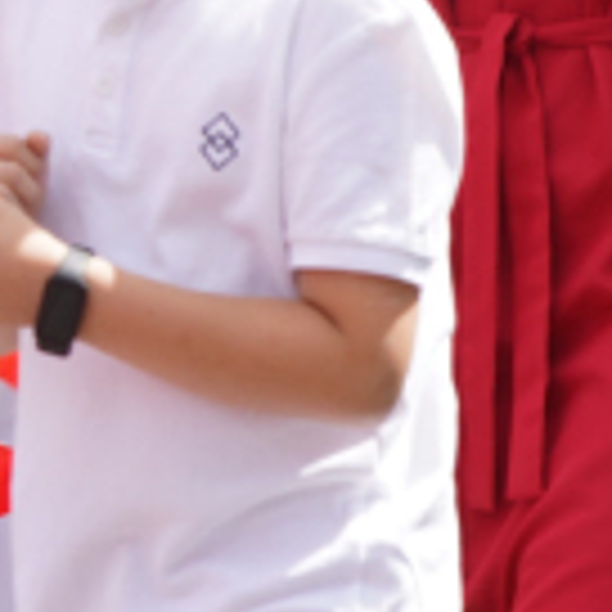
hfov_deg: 2.1
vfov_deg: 2.1
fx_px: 17082
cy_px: 335
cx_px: 810
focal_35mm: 854
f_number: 7.1
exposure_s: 1/160
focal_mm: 105
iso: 100
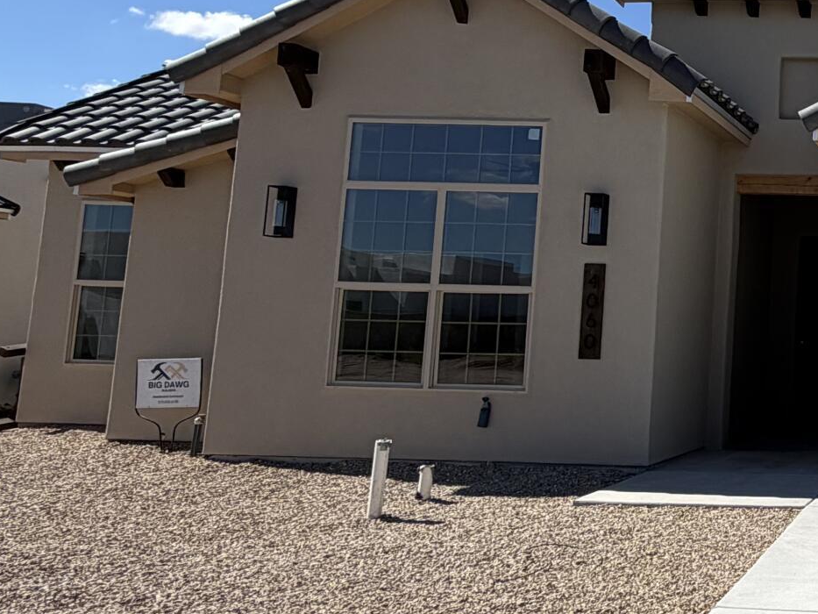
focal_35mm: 45
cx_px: 995
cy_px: 226
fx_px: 1064
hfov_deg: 33.6
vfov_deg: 32.0
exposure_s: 1/1211
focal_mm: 2.22
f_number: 2.2
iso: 20
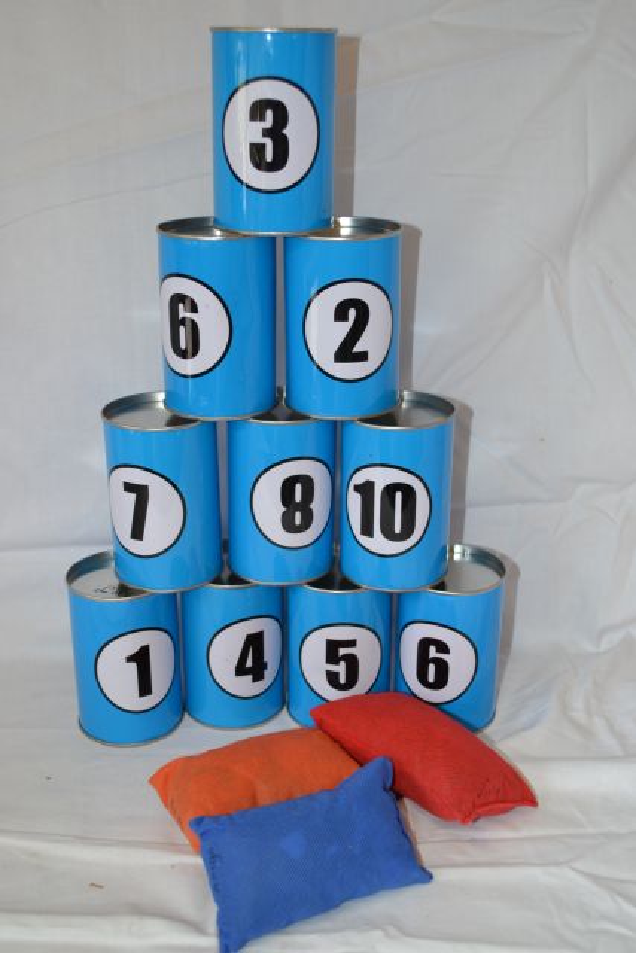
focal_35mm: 42
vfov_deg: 46.4
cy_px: 476
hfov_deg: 31.9
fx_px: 1112
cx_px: 318
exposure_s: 1/60
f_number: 4.5
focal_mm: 28
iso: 500
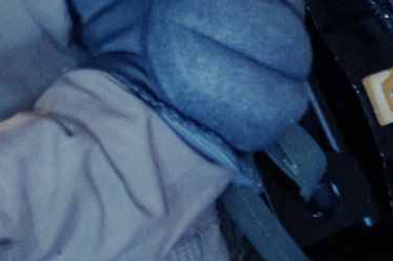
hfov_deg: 2.0
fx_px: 11424
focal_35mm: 1047
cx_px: -307
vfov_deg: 1.3
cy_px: -90
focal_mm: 129.2
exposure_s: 1/125
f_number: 4
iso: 8000
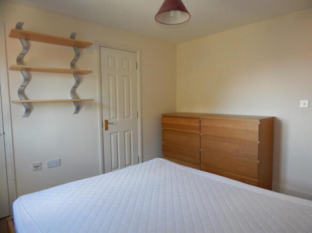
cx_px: 156
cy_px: 116
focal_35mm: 23
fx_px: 207
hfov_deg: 73.9
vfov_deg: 58.9
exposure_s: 1/50
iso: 400
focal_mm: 4
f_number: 3
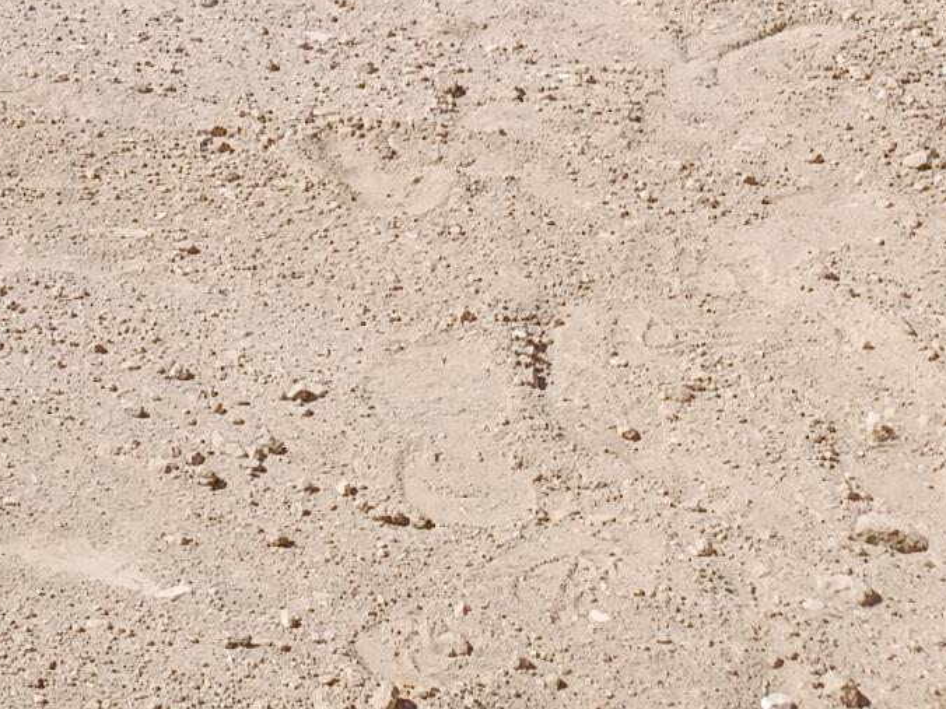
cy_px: -782
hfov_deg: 16.4
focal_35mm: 111
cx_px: -409
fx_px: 3033
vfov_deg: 11.7
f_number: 1.8
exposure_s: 1/467
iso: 32
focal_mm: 4.6
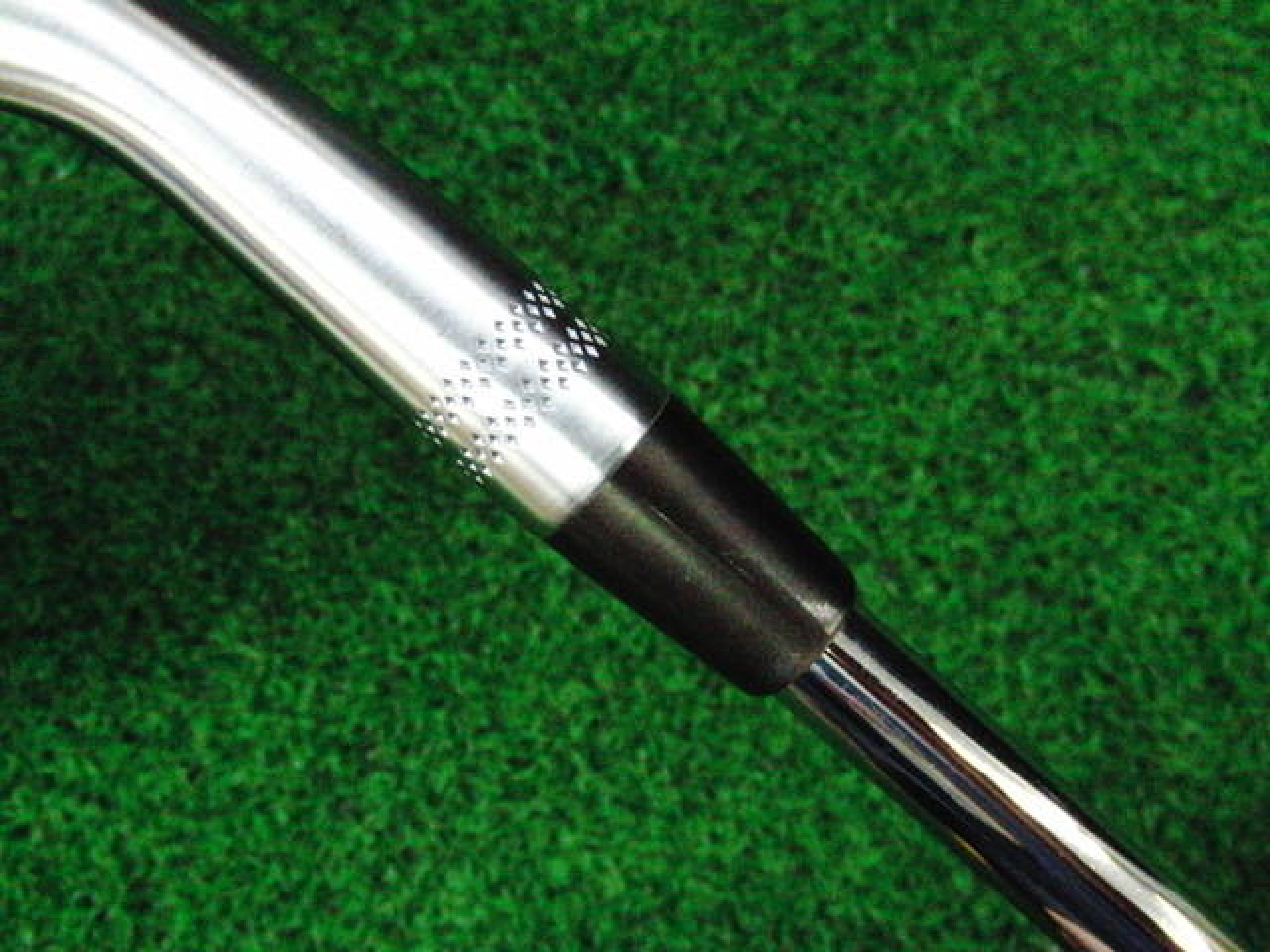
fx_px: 1357
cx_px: 635
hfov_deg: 50.1
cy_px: 476
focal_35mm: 37
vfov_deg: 38.7
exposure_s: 1/400
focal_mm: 6.42
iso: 3200
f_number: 3.6
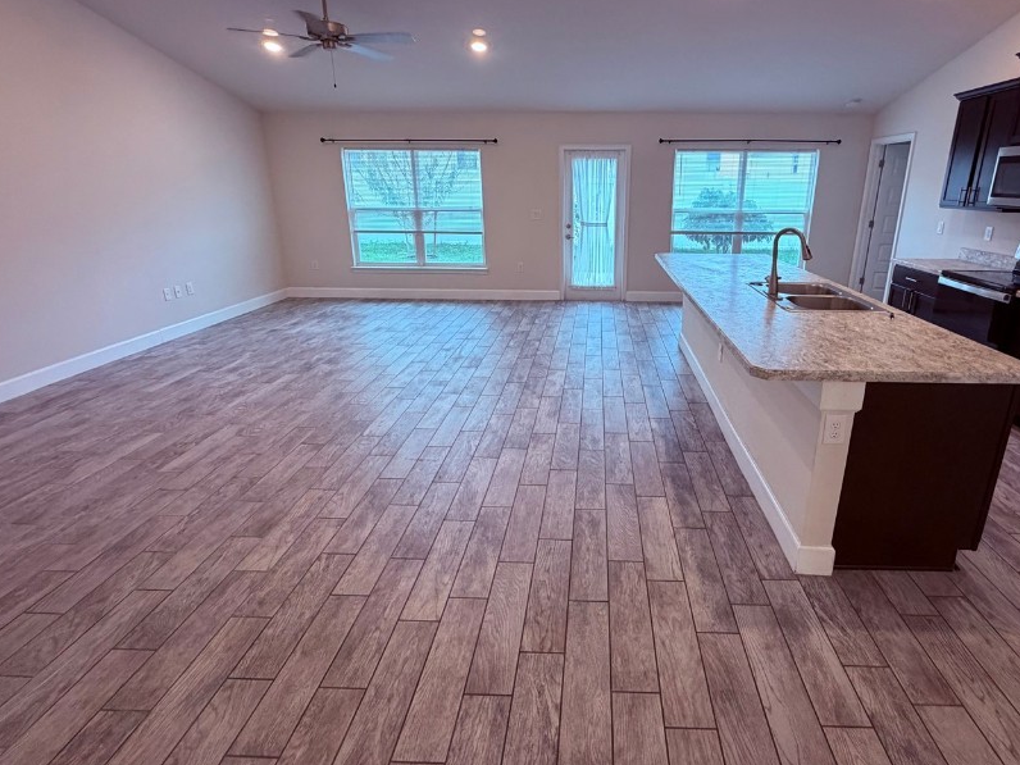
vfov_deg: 71.4
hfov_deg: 87.2
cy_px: 340
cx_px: 586
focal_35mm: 18
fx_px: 530
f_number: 2.2
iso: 320
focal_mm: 2.22
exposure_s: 1/120
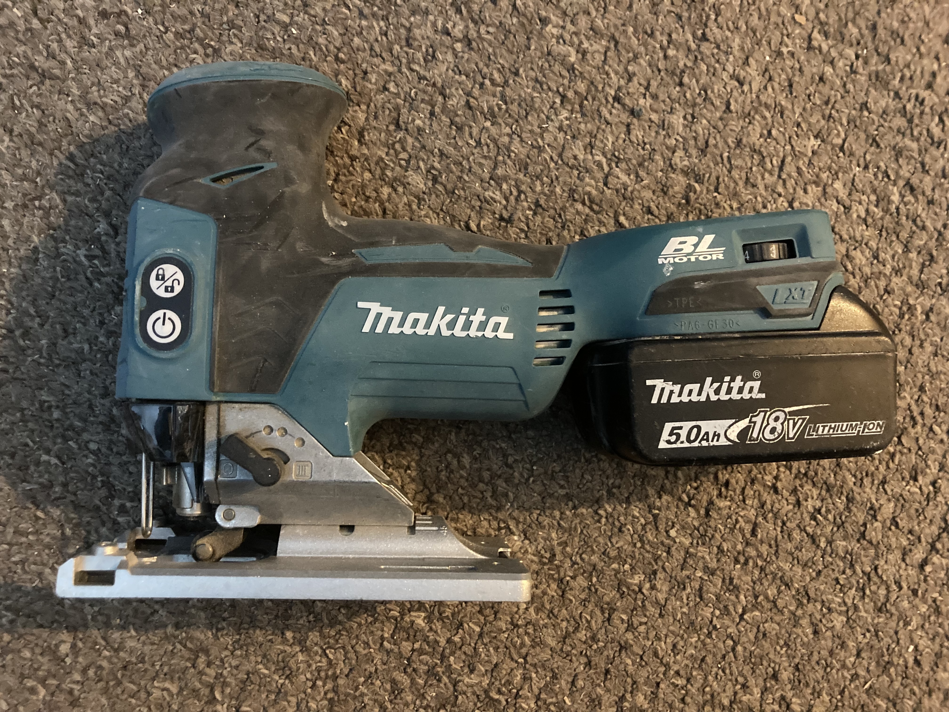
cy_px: 356
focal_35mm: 28
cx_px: 474
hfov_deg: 63.4
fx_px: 768
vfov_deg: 49.7
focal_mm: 3.99
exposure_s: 1/20
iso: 640
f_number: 1.8
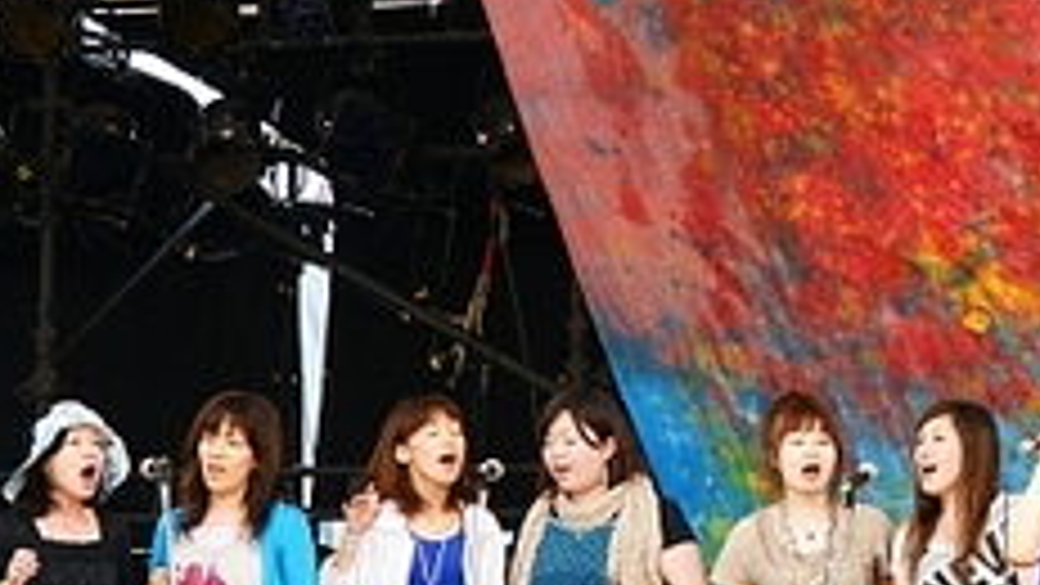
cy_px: 358
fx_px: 7502
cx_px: 1031
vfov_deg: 4.5
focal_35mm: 272
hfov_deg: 7.9
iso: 400
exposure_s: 1/250
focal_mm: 80
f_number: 6.3
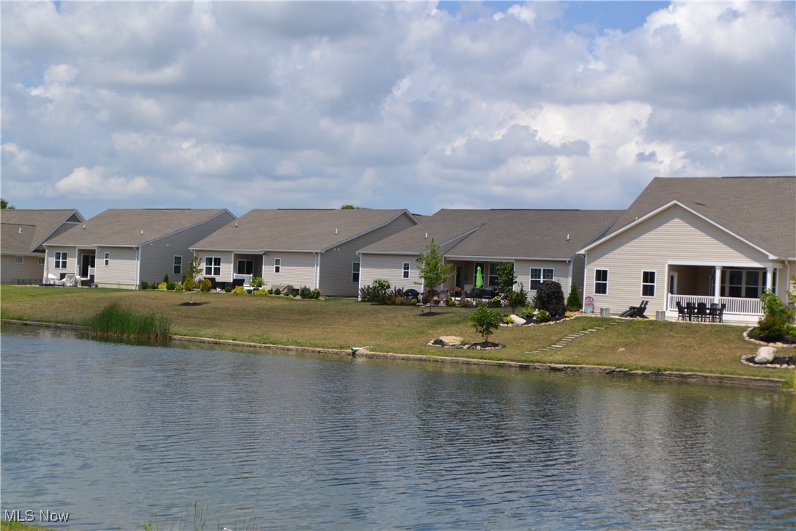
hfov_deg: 28.1
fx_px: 1592
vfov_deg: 18.9
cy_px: 266
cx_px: 398
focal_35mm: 72
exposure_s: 1/250
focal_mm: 48
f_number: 8
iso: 100
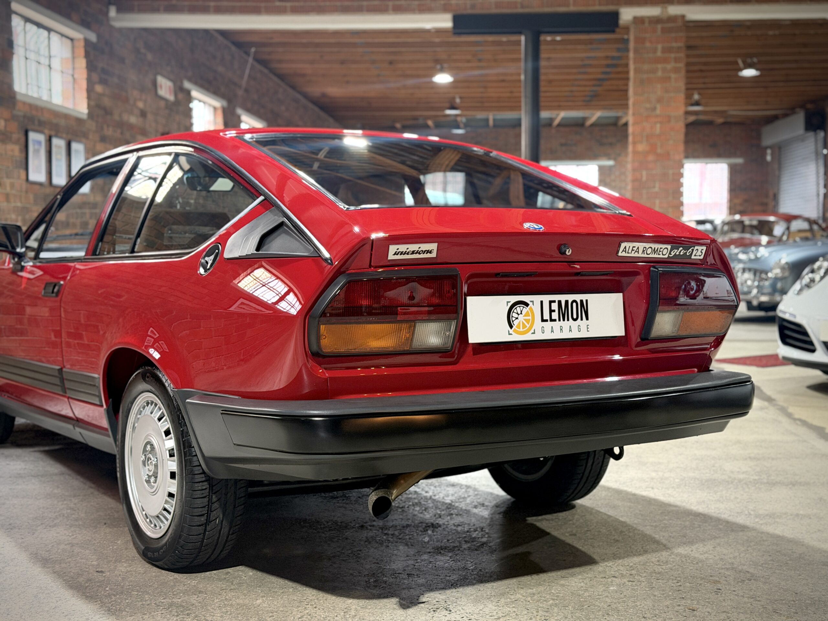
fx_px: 1148
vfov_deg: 30.3
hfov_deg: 39.7
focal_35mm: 48
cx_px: 414
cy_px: 310
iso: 400
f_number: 1.78
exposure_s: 1/33
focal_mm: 6.76
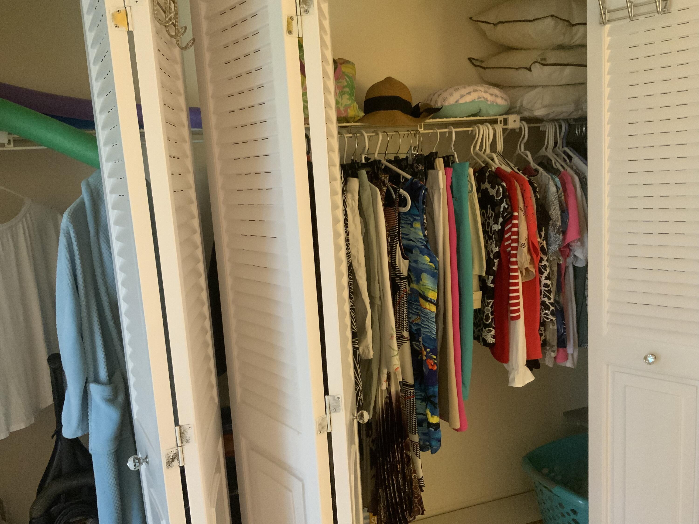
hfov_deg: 61.7
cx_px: 350
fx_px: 586
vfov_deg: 48.2
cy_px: 262
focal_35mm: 29
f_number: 1.8
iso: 320
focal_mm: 3
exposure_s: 1/40
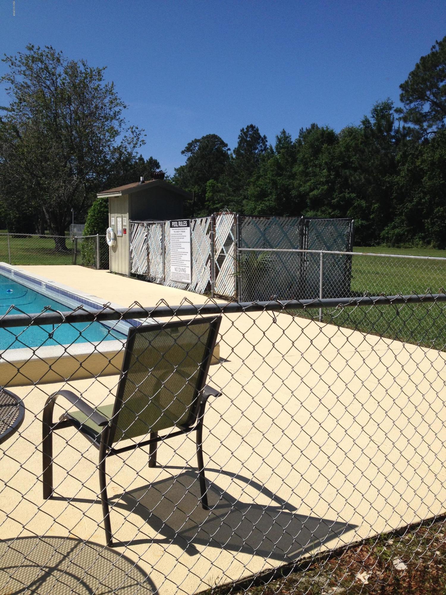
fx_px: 601
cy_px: 298
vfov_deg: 52.6
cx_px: 223
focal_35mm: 35
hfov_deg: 40.7
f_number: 2.4
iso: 50
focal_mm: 4.28
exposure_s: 1/3460
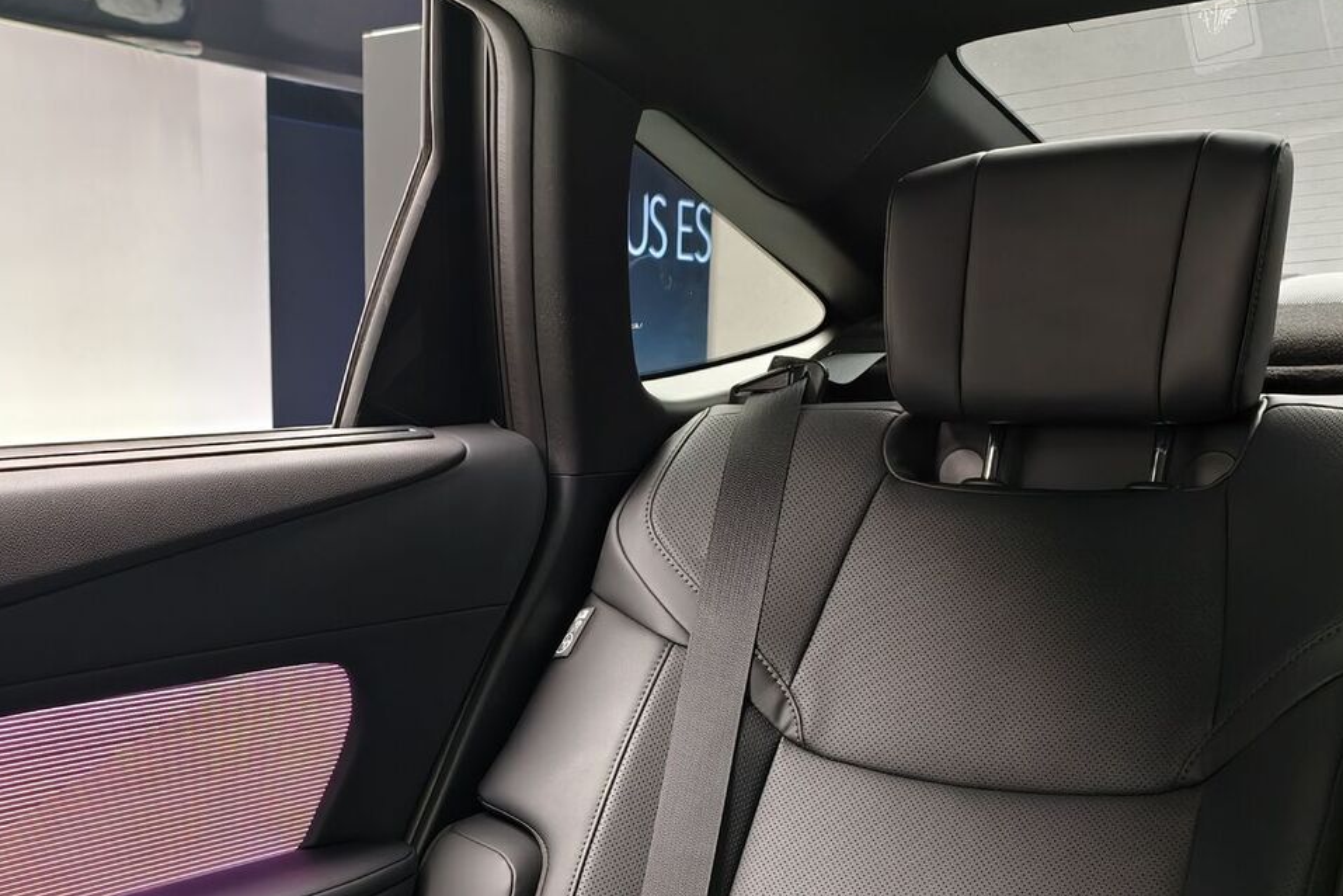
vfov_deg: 27.0
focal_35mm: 48
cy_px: 819
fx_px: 1791
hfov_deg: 40.4
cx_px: 415
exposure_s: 1/33.3
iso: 606
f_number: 1.57
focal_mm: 6.54
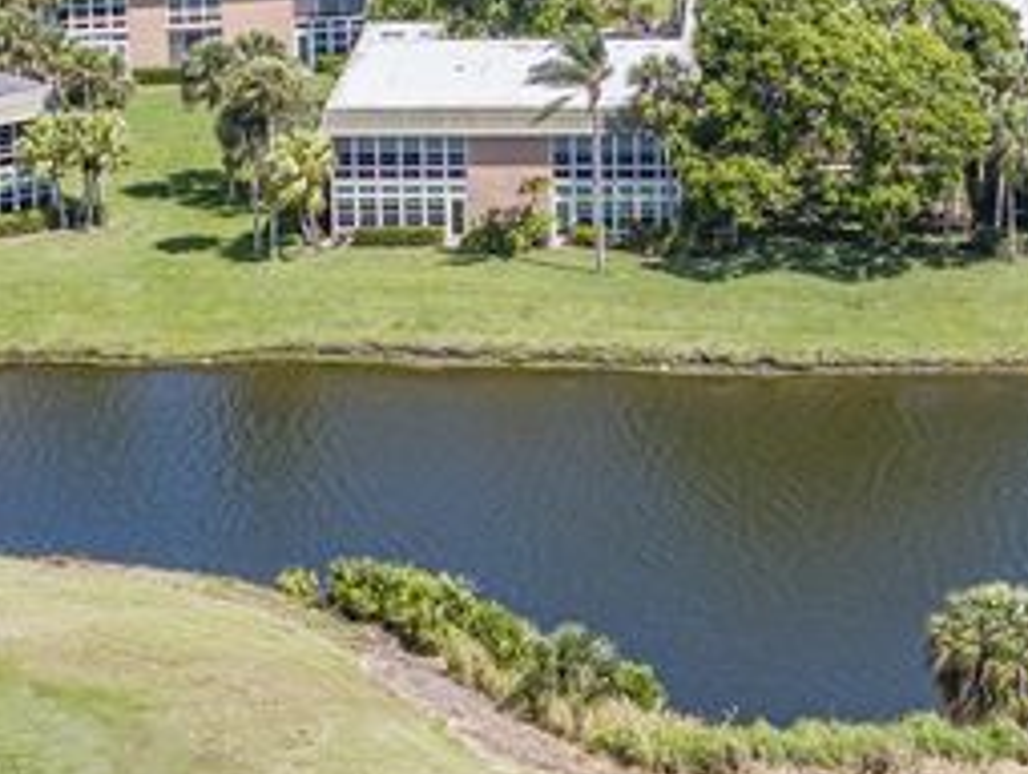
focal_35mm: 137
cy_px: 292
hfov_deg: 14.3
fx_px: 4074
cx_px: 810
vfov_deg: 10.8
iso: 100
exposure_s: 1/100
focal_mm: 19.35
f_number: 2.8
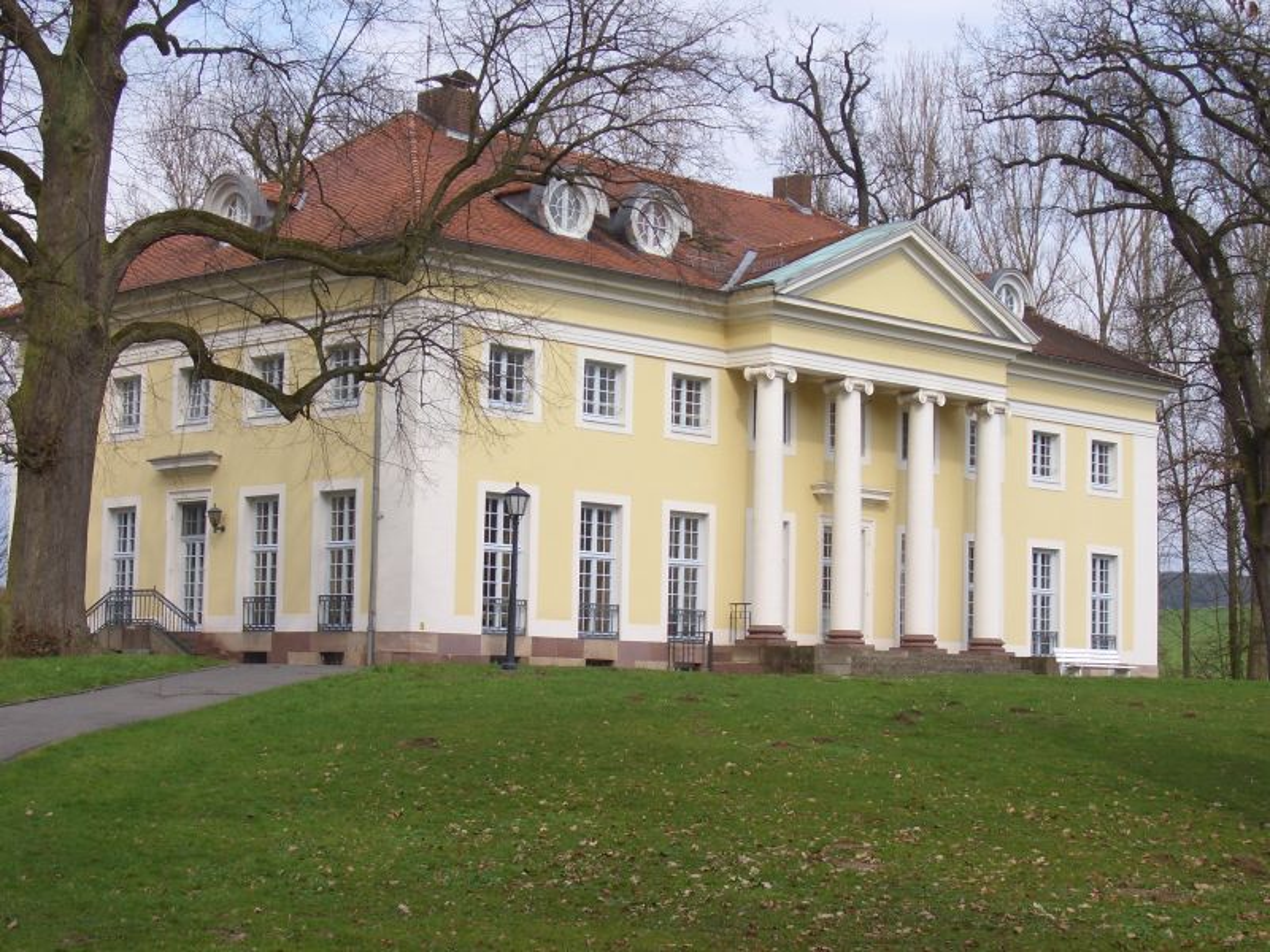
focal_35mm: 62
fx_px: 2275
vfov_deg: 23.7
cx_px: 635
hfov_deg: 31.2
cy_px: 476
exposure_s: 1/200
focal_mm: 10.2
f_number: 5.6
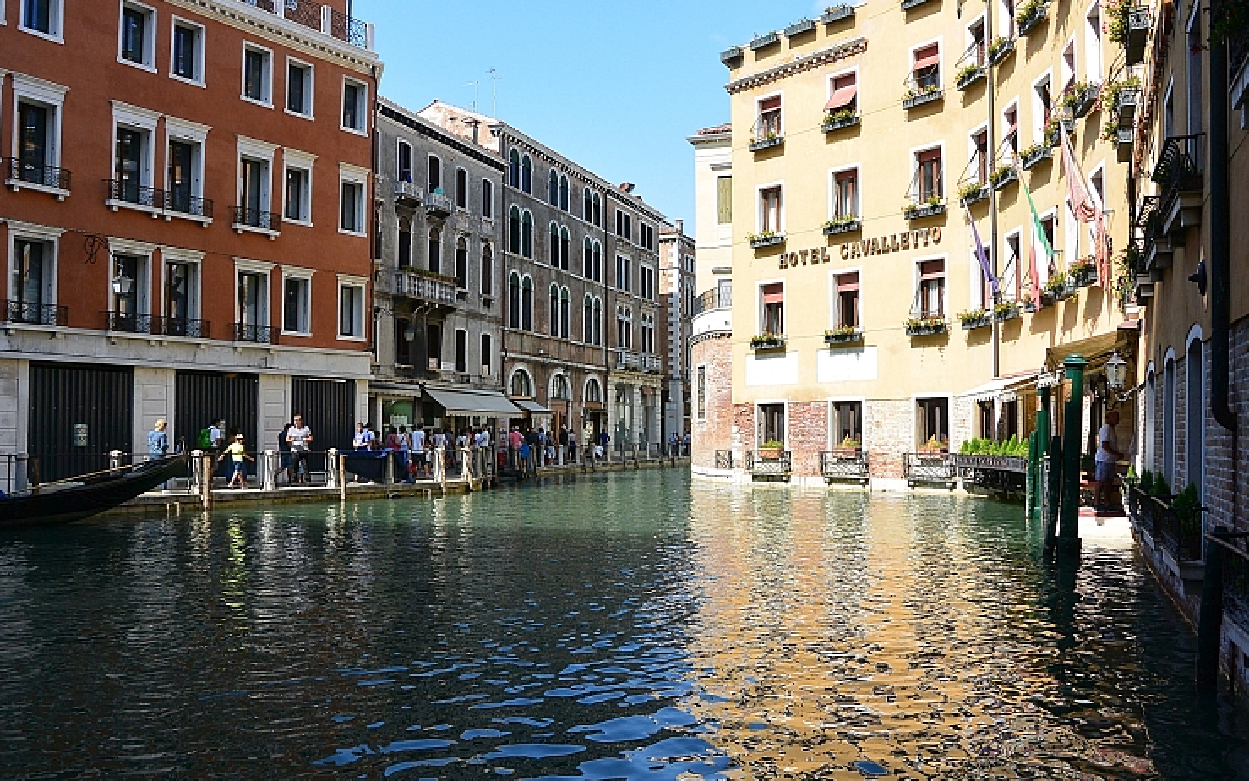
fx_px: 1089
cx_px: 661
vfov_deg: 39.4
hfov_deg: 59.6
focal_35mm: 32
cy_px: 418
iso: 160
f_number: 4.5
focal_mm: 11
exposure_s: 1/640
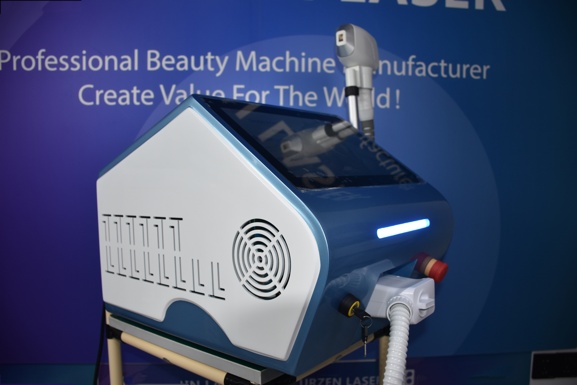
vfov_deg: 47.9
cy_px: 192
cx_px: 288
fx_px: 433
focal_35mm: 27
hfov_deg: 67.4
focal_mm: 18
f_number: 3.5
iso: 220
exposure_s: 1/125
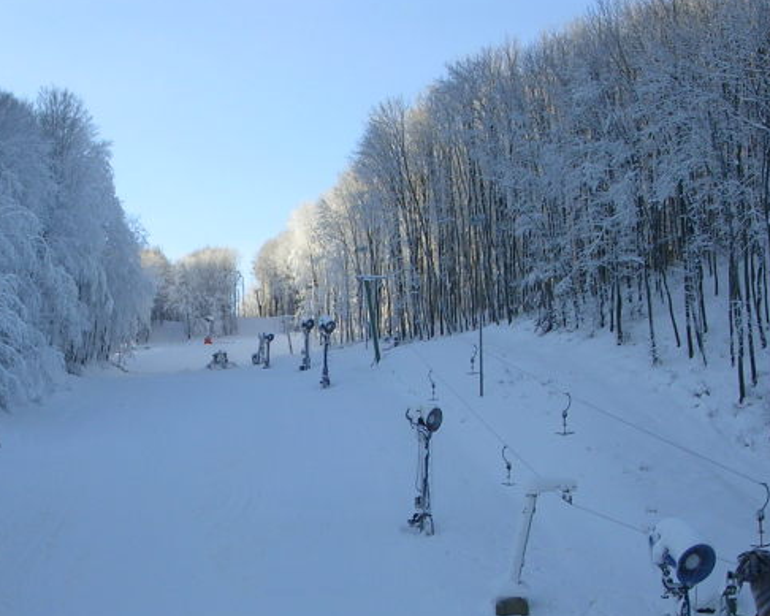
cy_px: 466
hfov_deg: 30.7
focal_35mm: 61
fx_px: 1390
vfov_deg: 24.7
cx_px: 242
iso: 50
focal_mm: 5.8
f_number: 5.6
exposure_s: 1/148
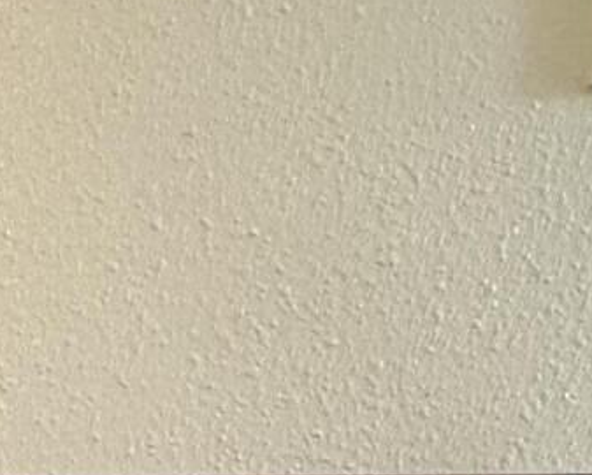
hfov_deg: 19.7
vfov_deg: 15.7
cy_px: 895
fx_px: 1420
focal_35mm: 81
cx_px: -351
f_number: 2.2
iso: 640
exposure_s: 1/60
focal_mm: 2.22
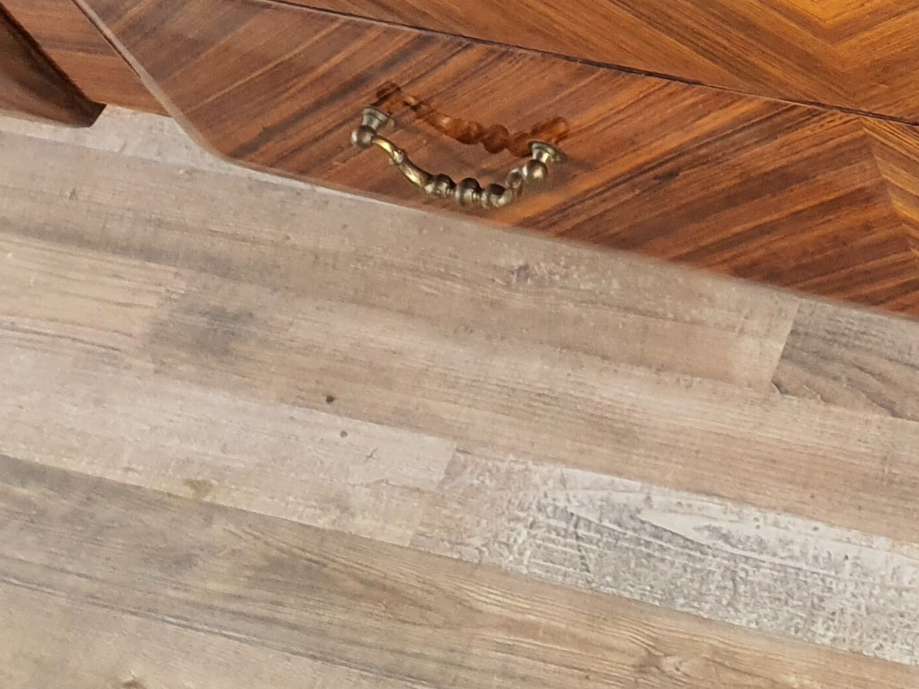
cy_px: -290
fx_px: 1991
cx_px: 1206
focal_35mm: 75
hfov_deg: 23.0
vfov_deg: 17.9
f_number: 2.4
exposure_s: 1/50
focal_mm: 4.3
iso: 320
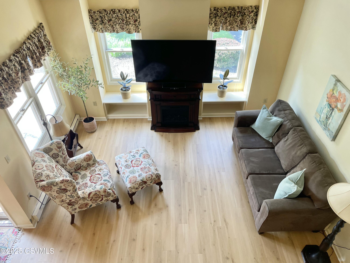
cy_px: 132
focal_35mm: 26
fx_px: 263
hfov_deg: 67.3
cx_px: 175
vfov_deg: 53.1
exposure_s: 1/120
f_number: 1.6
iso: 80
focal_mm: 4.2
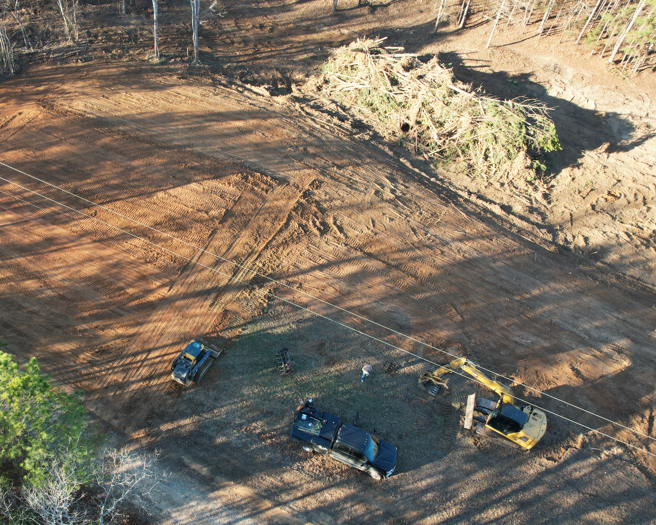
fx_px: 582
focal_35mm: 30
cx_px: 228
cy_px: 286
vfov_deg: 48.4
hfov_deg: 57.7
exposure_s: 1/320
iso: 200
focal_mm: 8.38
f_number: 2.8
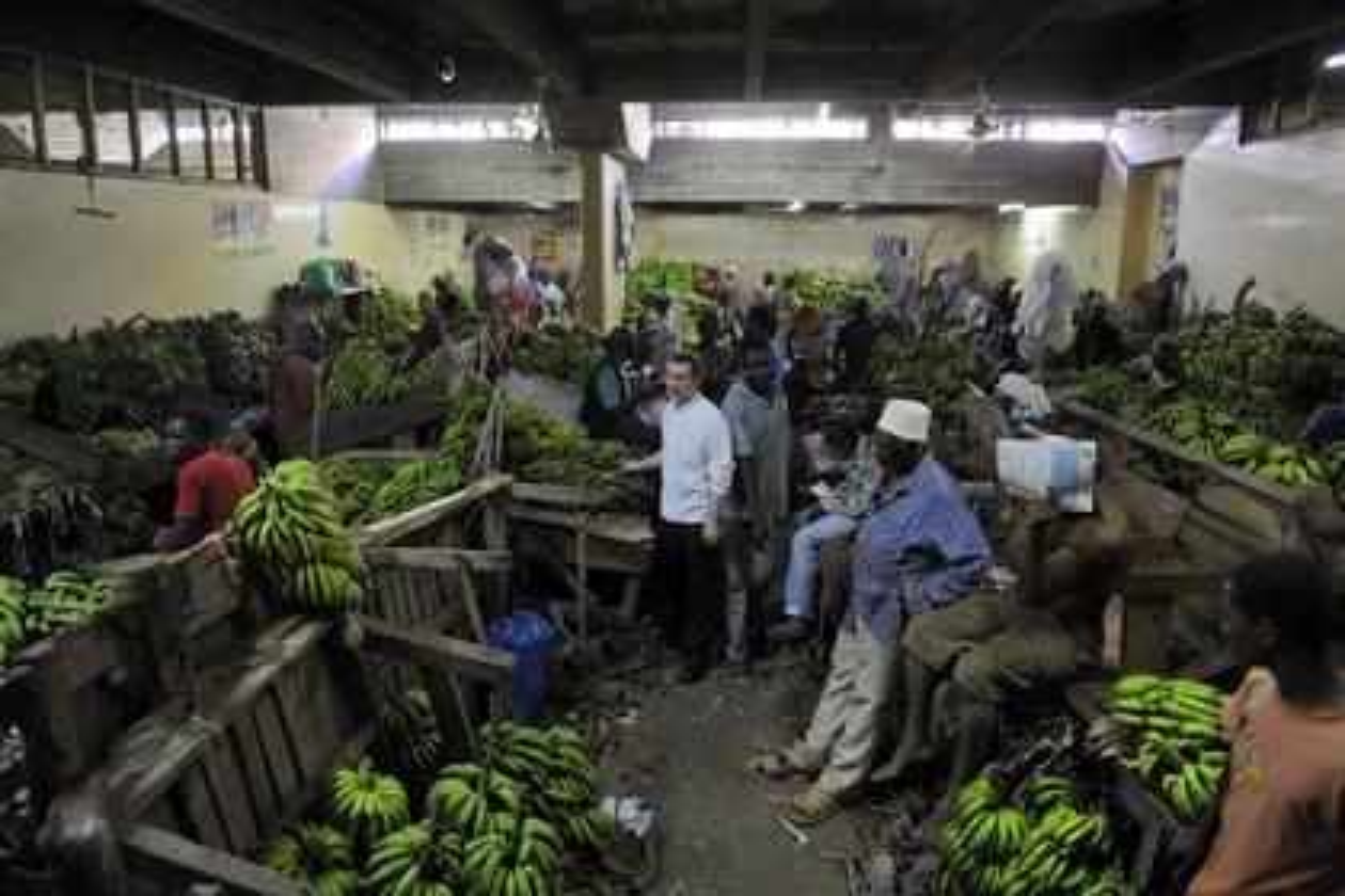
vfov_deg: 53.1
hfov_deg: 73.7
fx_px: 897
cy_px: 448
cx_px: 672
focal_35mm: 24
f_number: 2.8
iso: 1600
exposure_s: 1/40
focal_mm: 24
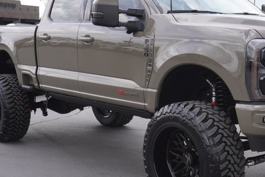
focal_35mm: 65
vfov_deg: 21.0
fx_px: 478
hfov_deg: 30.8
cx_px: 175
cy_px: 99
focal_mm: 25
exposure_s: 1/125
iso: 100
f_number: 6.3
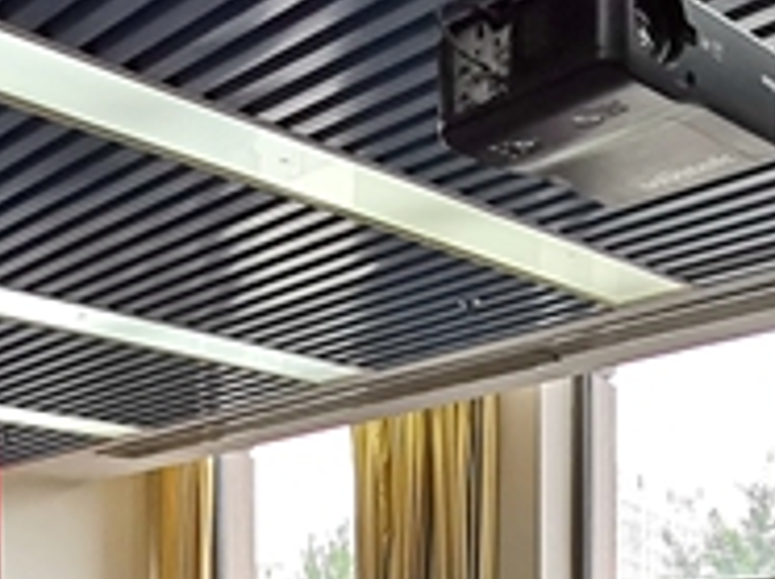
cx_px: 400
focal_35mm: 64
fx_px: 1431
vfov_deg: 20.0
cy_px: 852
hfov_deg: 30.3
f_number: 2.2
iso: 320
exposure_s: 1/100
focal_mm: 2.26
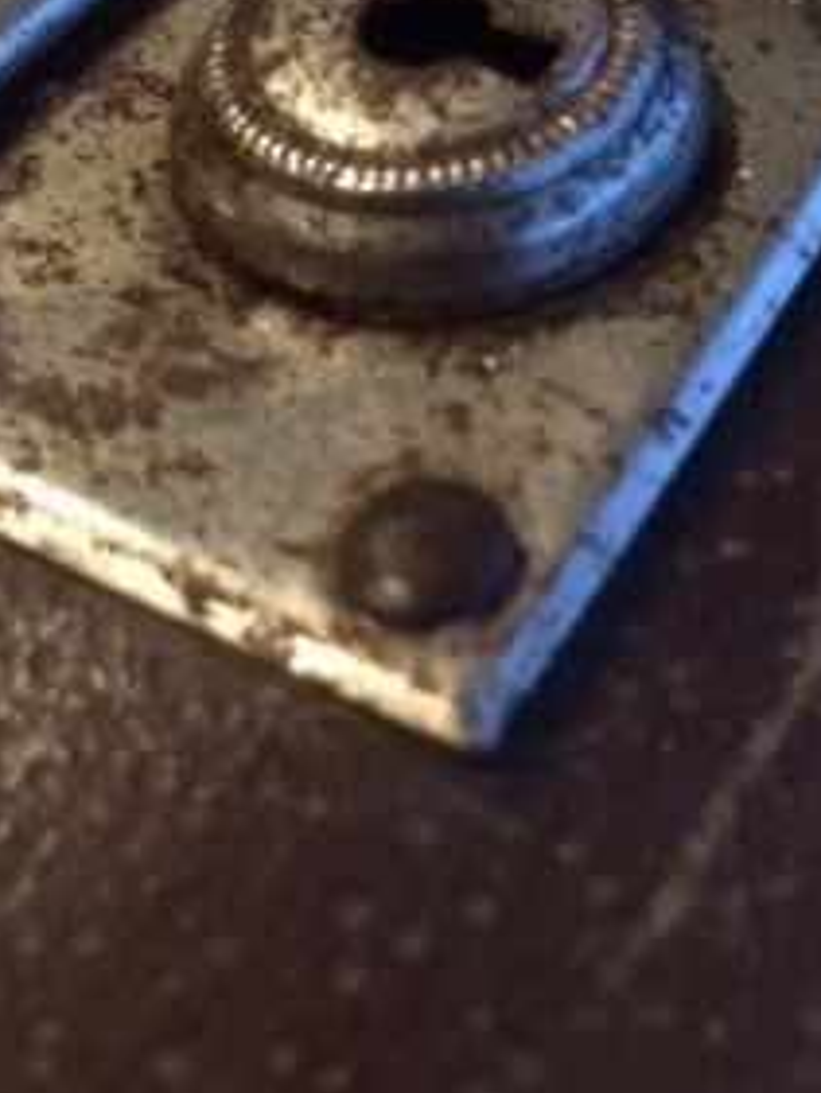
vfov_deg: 28.8
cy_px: 222
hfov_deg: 22.3
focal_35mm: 66
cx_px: 420
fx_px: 2086
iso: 320
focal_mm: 4.15
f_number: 2.2
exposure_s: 1/17
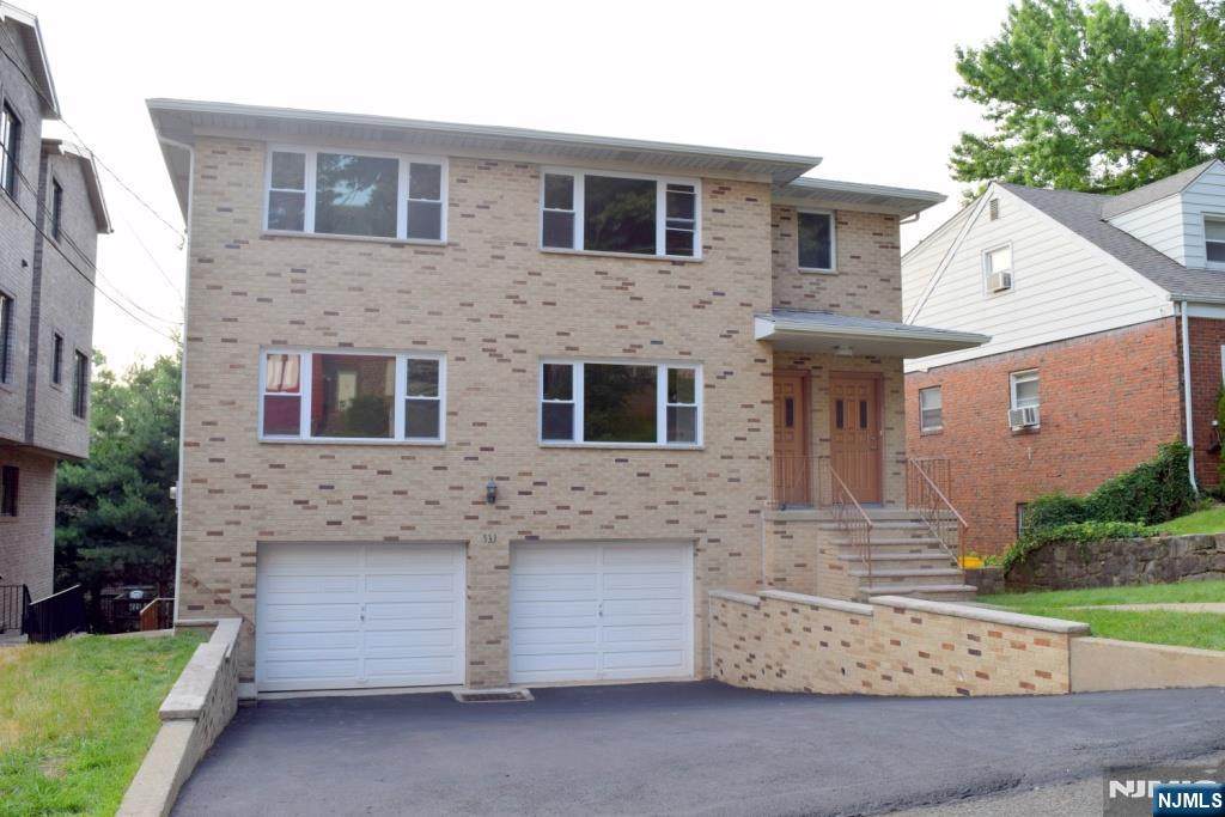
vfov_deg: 40.0
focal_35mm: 33
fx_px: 1123
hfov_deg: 57.2
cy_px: 408
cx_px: 612
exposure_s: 1/250
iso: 250
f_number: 8
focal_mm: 22
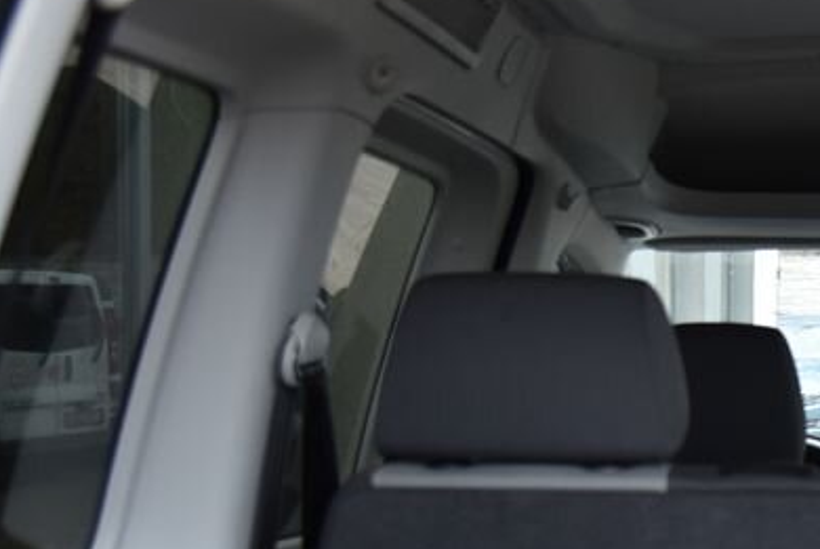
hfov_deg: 22.6
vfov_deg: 16.3
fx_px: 1915
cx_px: 938
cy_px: 318
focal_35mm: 84
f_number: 4
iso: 500
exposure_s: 1/25
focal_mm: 32
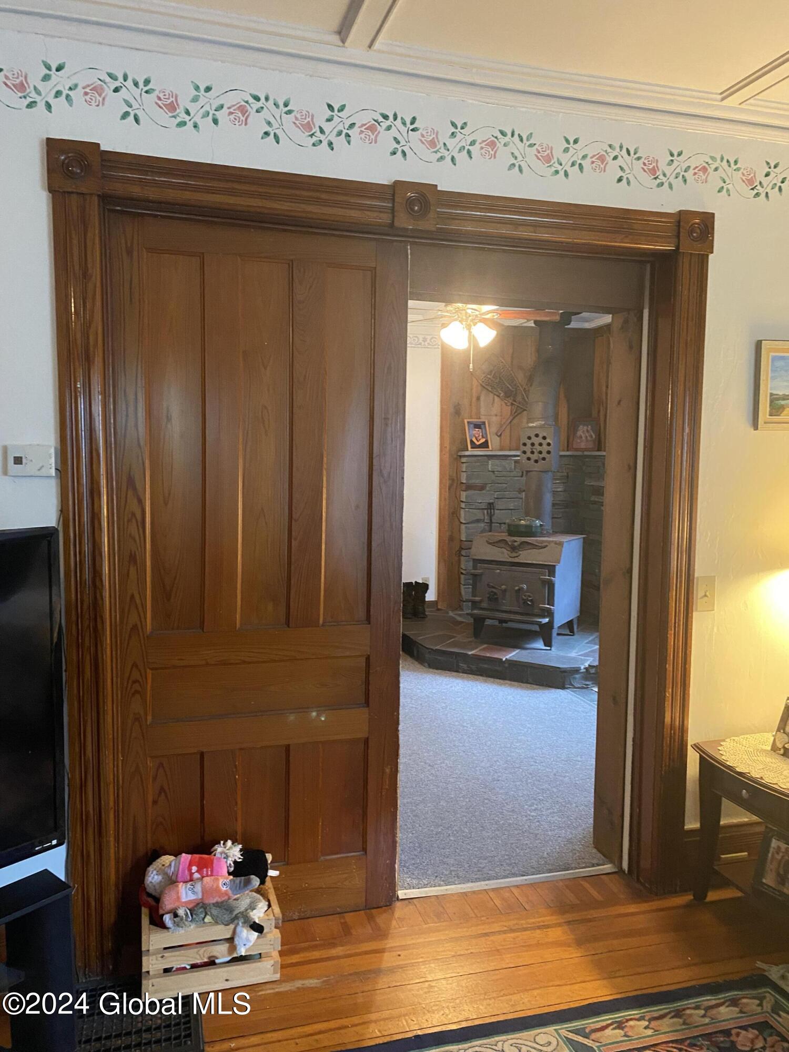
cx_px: 394
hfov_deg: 53.1
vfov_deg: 67.3
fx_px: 790
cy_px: 526
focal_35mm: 26
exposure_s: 1/40
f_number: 1.8
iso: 500
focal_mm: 4.25
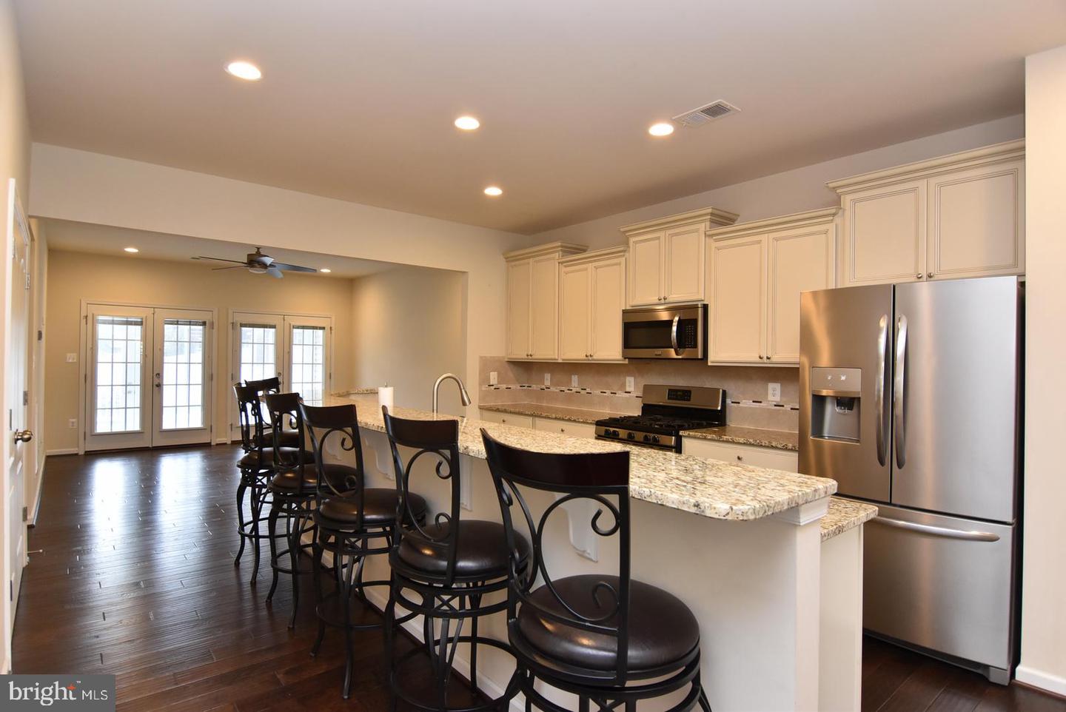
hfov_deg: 90.0
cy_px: 356
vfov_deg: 67.5
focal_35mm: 18
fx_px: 533
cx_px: 533
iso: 800
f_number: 5.6
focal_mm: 12
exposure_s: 1/60
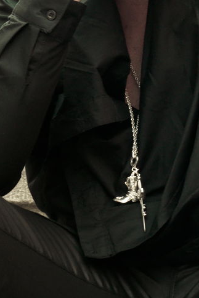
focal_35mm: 248
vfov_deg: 8.3
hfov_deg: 5.5
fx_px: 2055
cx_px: 116
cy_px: 25
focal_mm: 50
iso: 640
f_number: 9
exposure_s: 1/100
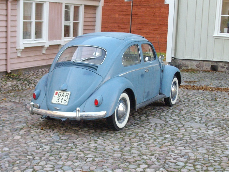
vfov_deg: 22.9
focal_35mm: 64
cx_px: 112
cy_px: 91
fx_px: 423
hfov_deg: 30.3
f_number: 3.4
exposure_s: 1/100
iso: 320
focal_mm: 9.2
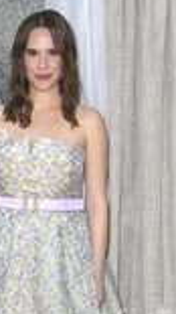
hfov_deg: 11.0
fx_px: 897
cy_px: 243
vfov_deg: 19.6
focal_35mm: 108
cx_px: -35
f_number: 6.3
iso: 400
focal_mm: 40
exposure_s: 1/250
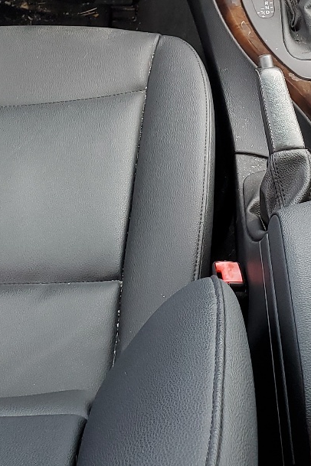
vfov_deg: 27.1
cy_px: 18
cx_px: 260
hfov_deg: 19.0
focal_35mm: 71
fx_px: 920
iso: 59
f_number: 1.5
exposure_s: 1/100
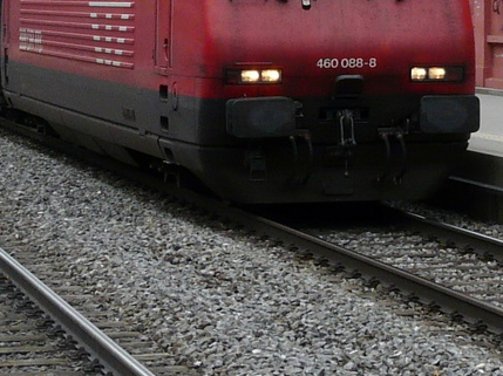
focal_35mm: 105
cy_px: -49
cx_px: 157
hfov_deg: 18.7
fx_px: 1524
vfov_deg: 13.7
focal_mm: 7.4
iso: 100
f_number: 5.6
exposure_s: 1/250
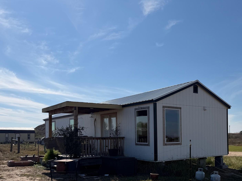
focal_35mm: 35
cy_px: 126
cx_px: 154
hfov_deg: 52.0
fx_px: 245
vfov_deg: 40.0
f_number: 1.78
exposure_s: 1/10309
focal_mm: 6.76
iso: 80
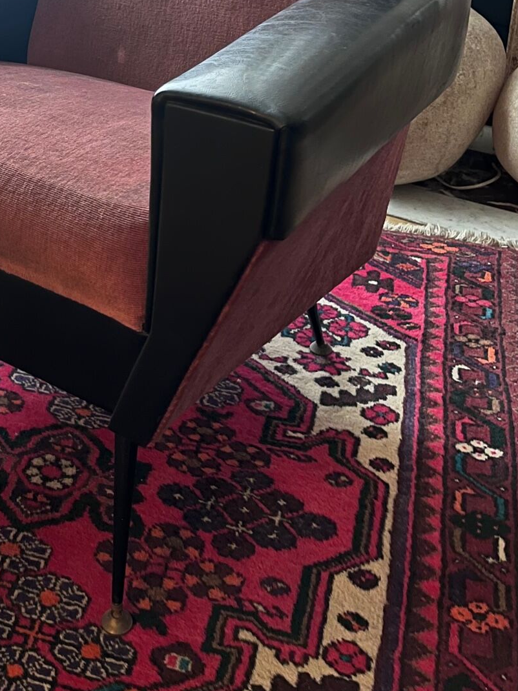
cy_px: 55
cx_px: 58
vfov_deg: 36.3
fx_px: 978
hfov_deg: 28.6
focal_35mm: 49
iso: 1000
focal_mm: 5.1
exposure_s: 1/17
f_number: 1.6
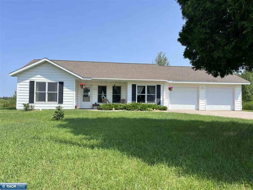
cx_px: 126
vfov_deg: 53.1
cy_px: 95
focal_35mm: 26
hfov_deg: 67.3
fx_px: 190
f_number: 1.5
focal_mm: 5.7
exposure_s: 1/3460
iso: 50
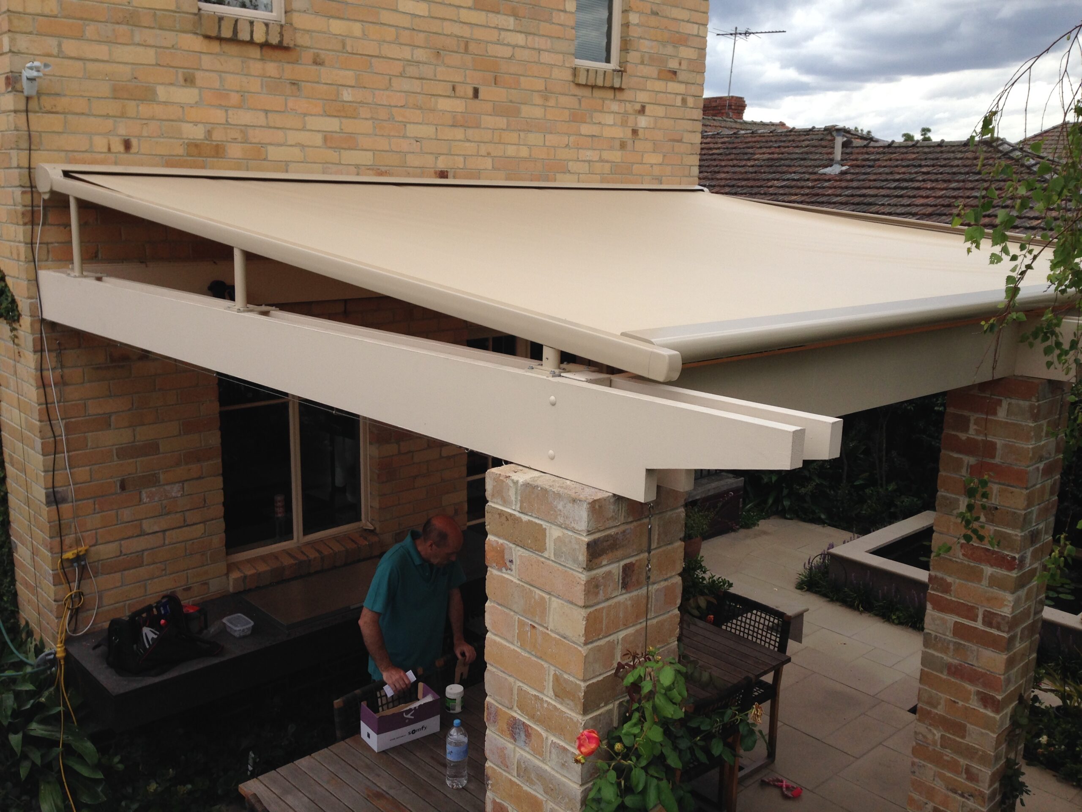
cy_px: 406
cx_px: 541
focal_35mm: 33
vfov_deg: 42.9
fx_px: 1031
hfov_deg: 55.4
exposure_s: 1/847
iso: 50
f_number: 2.4
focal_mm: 4.12
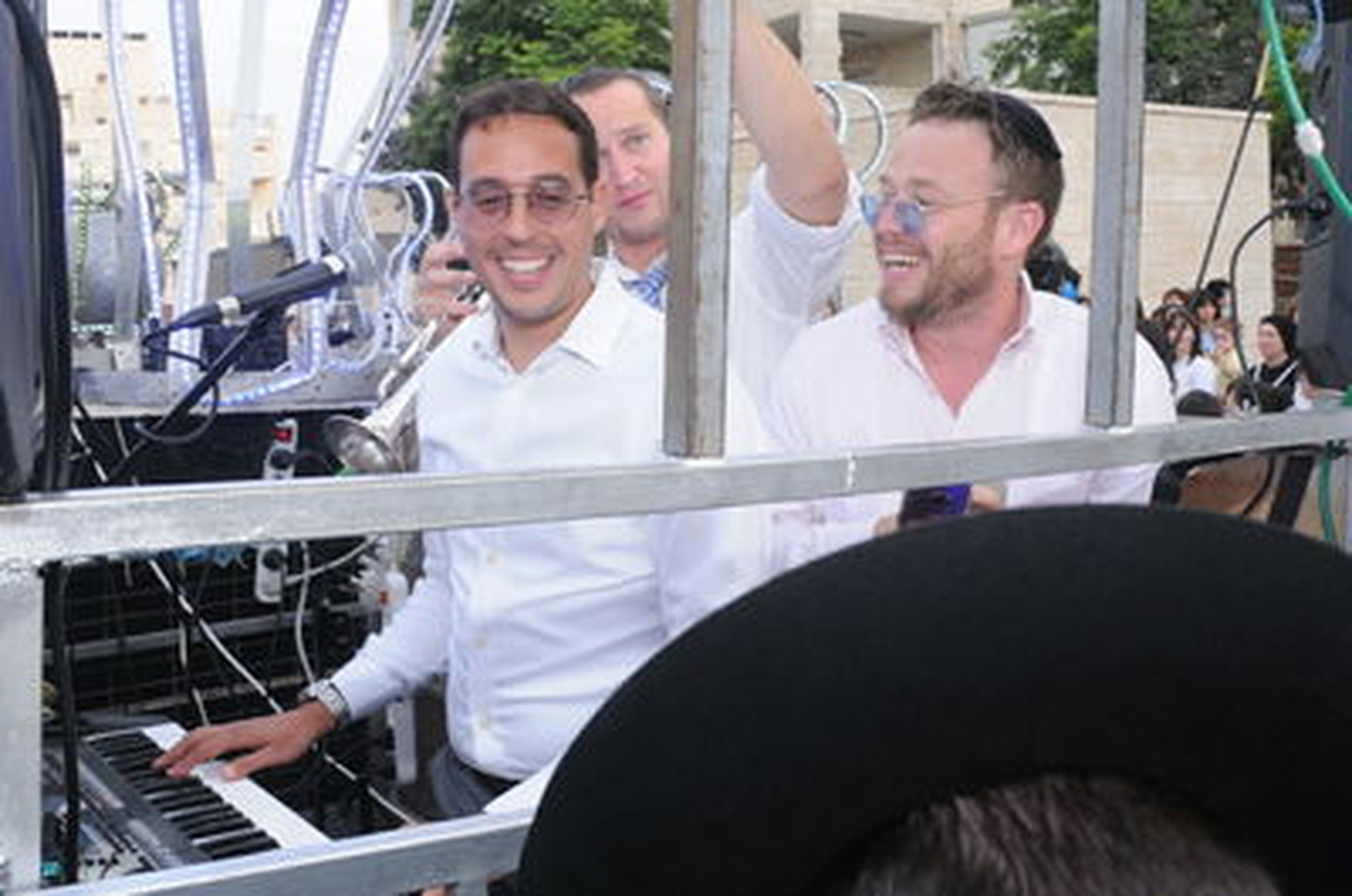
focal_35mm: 27
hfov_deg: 67.5
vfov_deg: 47.7
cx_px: 676
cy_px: 448
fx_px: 1012
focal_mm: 18
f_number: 5.6
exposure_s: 1/125
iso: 640
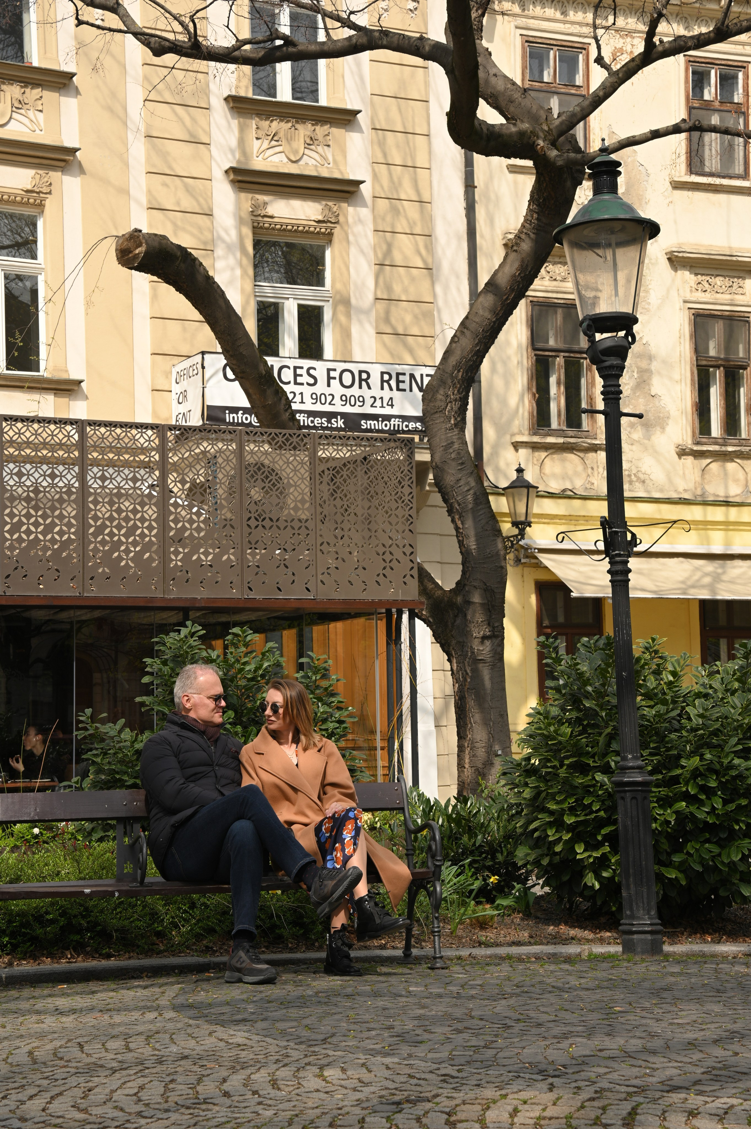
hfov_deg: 19.7
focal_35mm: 69
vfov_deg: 29.3
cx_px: 376
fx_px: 2162
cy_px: 564
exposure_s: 1/100
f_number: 11
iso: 125
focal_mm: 69
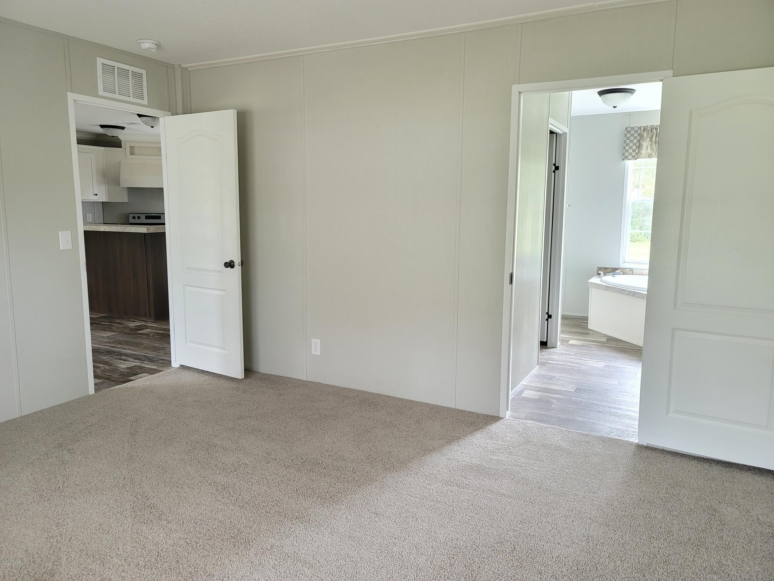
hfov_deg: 69.4
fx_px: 559
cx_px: 387
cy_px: 290
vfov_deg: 54.9
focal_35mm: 25
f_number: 1.8
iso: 500
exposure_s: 1/39
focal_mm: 7
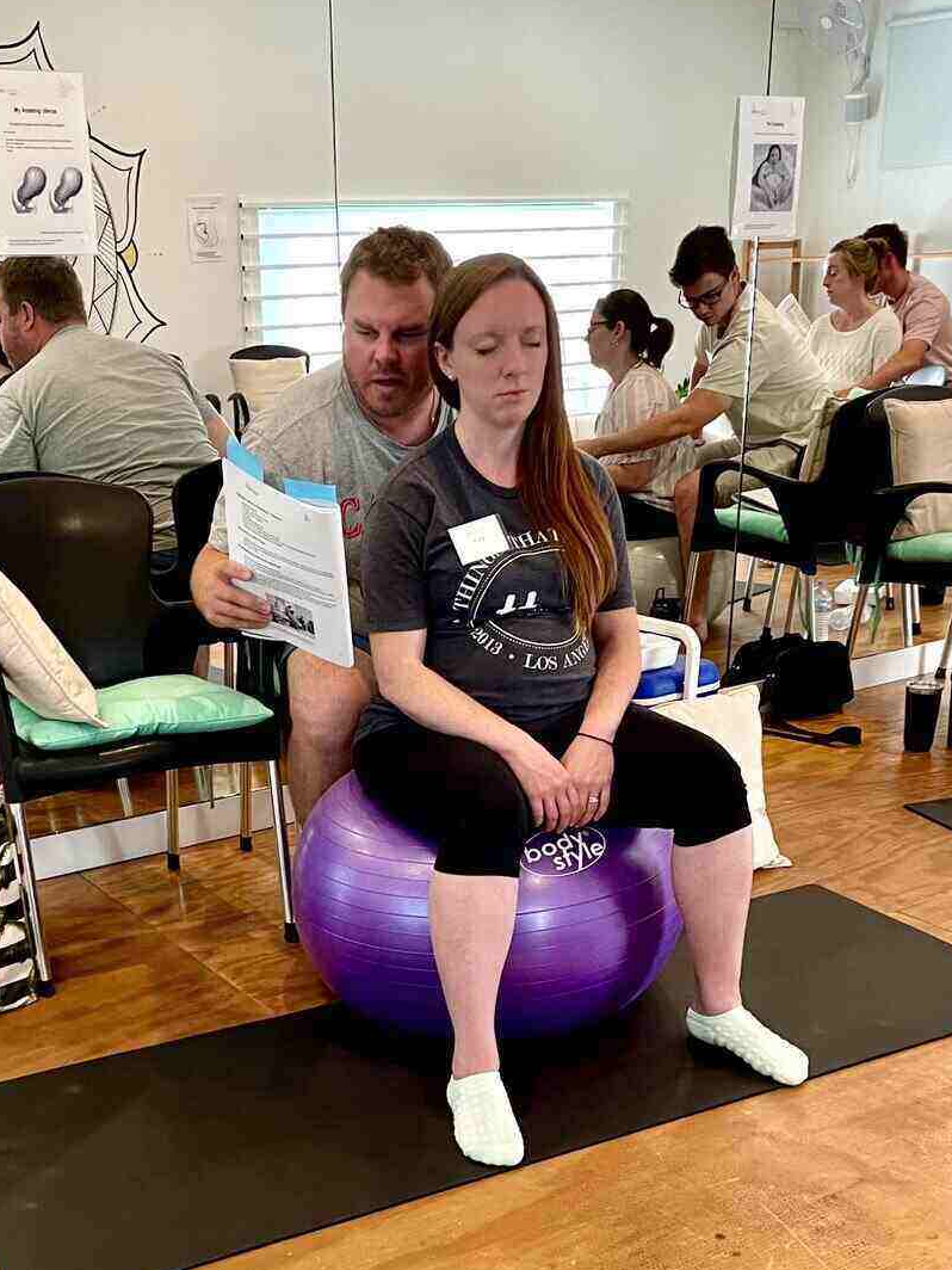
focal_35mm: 32
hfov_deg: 44.1
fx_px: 1173
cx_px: 440
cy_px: 693
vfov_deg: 56.7
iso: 80
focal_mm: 4.2
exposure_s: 1/50
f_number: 1.6
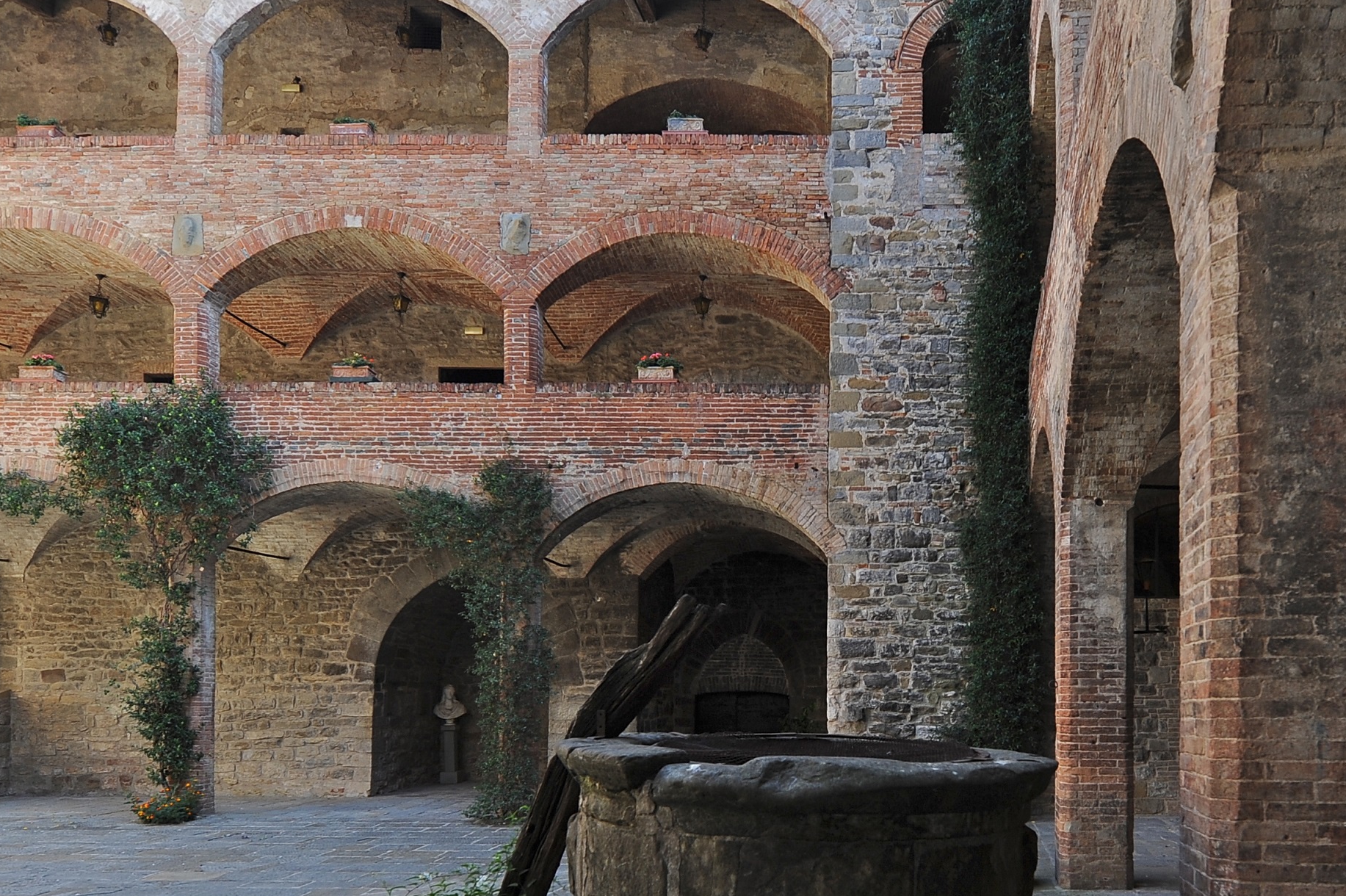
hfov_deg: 68.4
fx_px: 972
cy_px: 678
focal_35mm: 26
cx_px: 837
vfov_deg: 47.6
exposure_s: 1/160
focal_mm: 14
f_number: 5
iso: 250
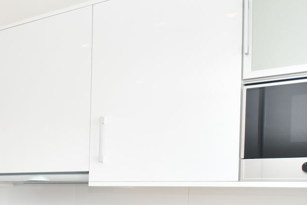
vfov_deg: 26.2
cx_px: -112
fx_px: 418
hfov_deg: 30.1
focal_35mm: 49
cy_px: 202
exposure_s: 1/125
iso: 400
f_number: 4.5
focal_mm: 10
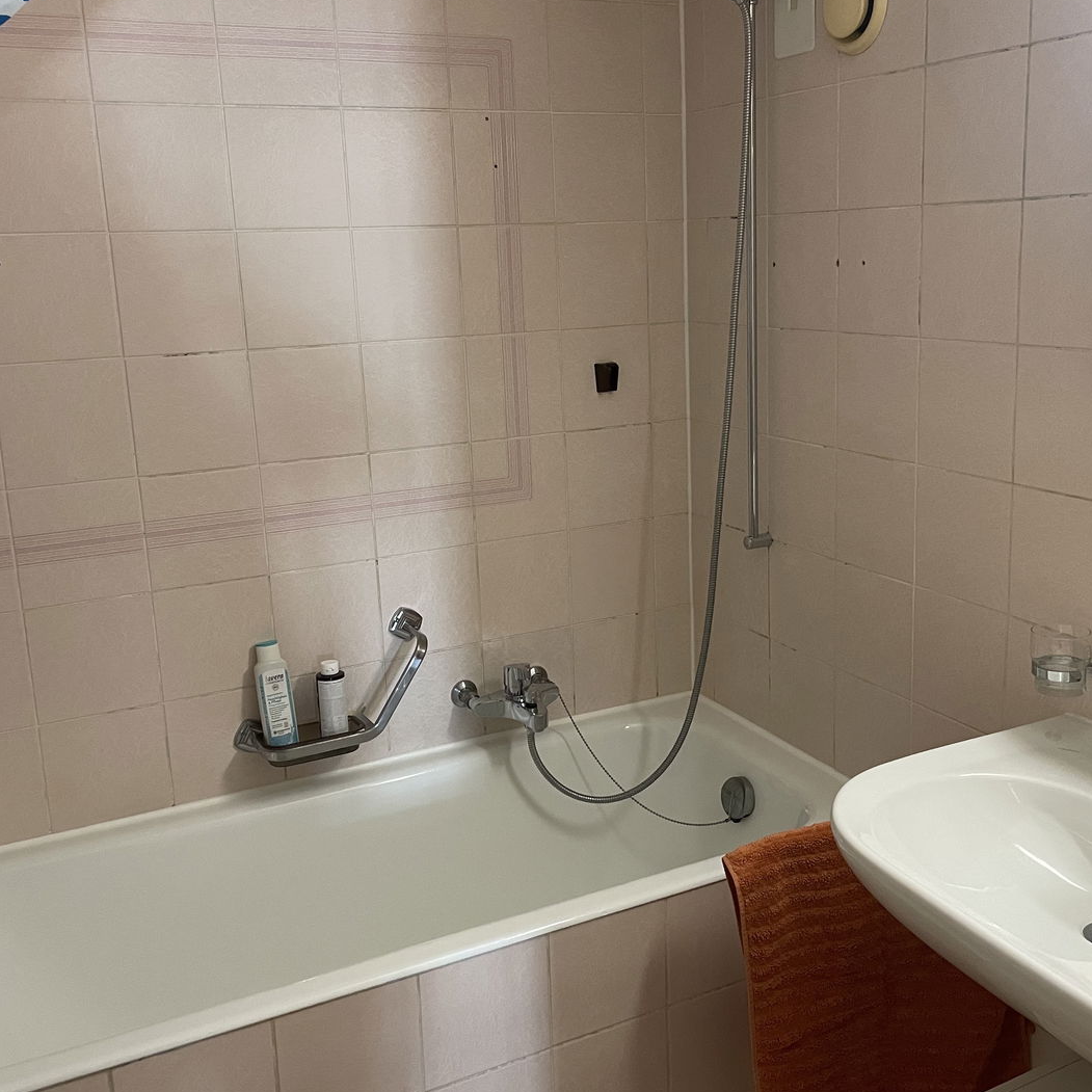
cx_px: 597
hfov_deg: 47.2
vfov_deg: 47.2
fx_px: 1249
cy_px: 516
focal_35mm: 35
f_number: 1.6
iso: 200
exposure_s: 1/50
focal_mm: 4.2
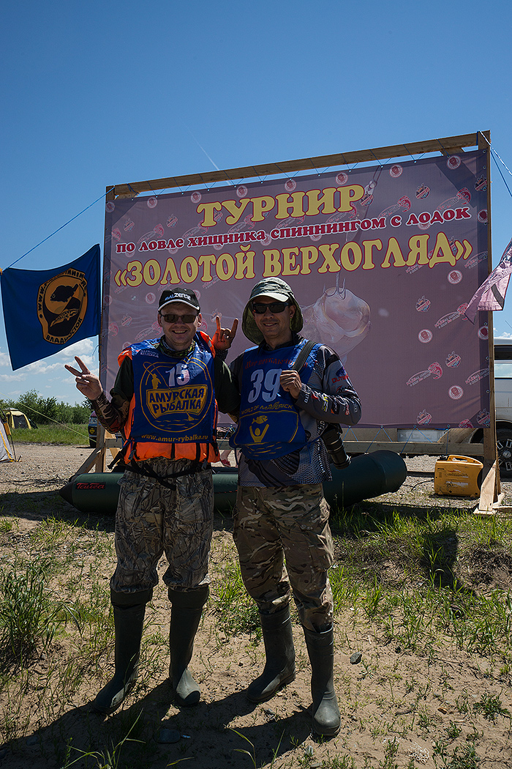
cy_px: 384
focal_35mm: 30
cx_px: 256
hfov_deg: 43.6
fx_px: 640
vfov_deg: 61.9
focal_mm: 30
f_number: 16
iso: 125
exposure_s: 1/160
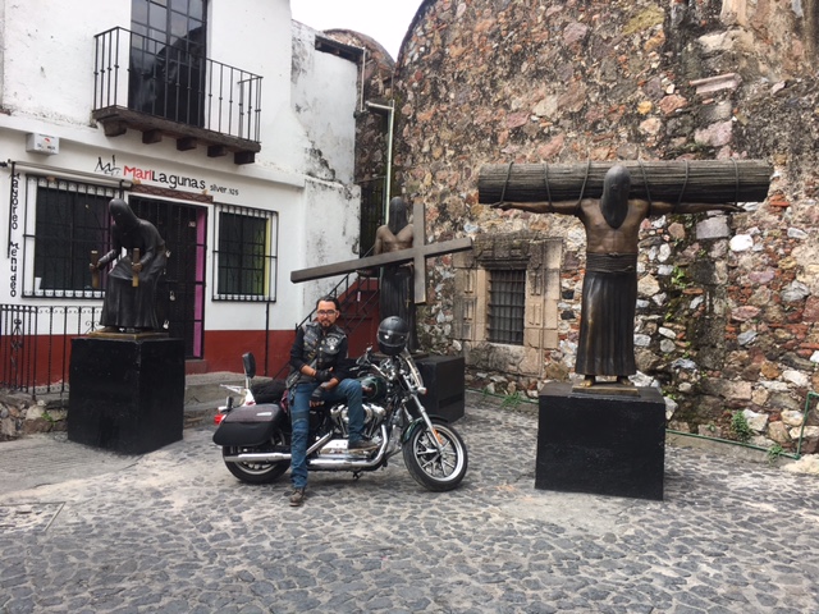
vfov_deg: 48.2
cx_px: 410
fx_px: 686
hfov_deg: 61.7
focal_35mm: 29
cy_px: 307
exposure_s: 1/297
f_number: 2.2
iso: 25
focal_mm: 4.15
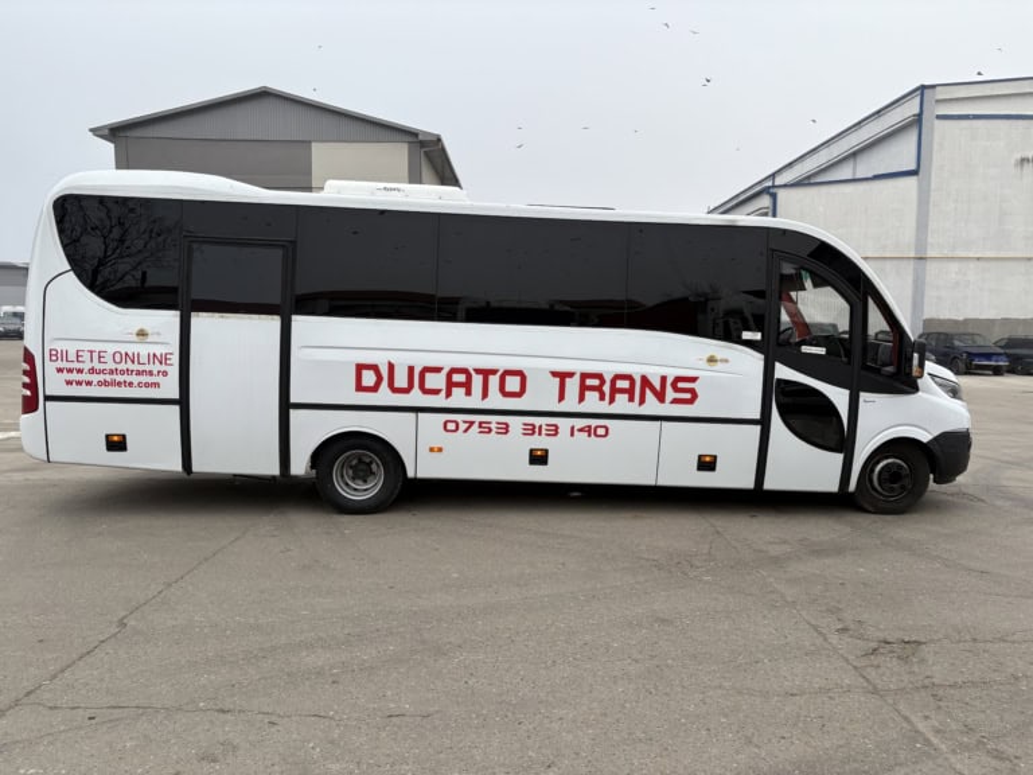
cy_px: 388
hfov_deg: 67.3
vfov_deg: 53.1
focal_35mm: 26
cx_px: 516
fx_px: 776
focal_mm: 6
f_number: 1.6
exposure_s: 1/973
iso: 50
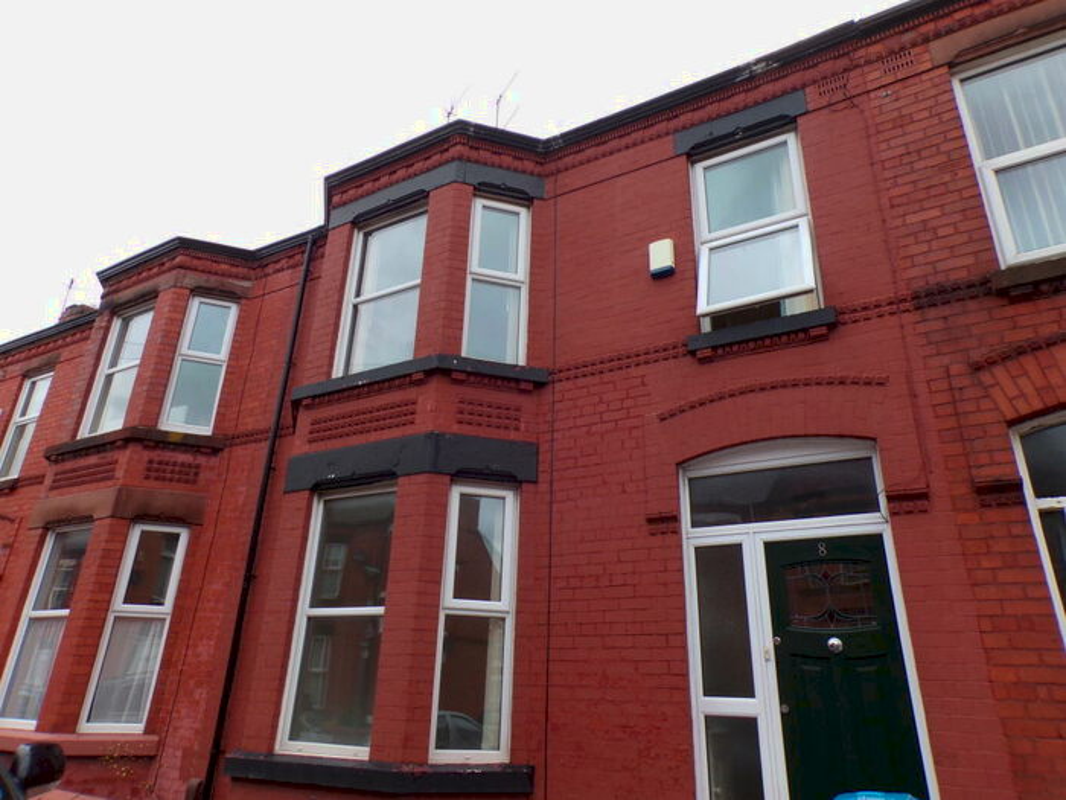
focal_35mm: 24
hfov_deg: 71.6
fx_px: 739
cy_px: 400
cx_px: 533
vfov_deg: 56.8
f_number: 5.8
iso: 80
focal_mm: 4.3
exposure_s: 1/180
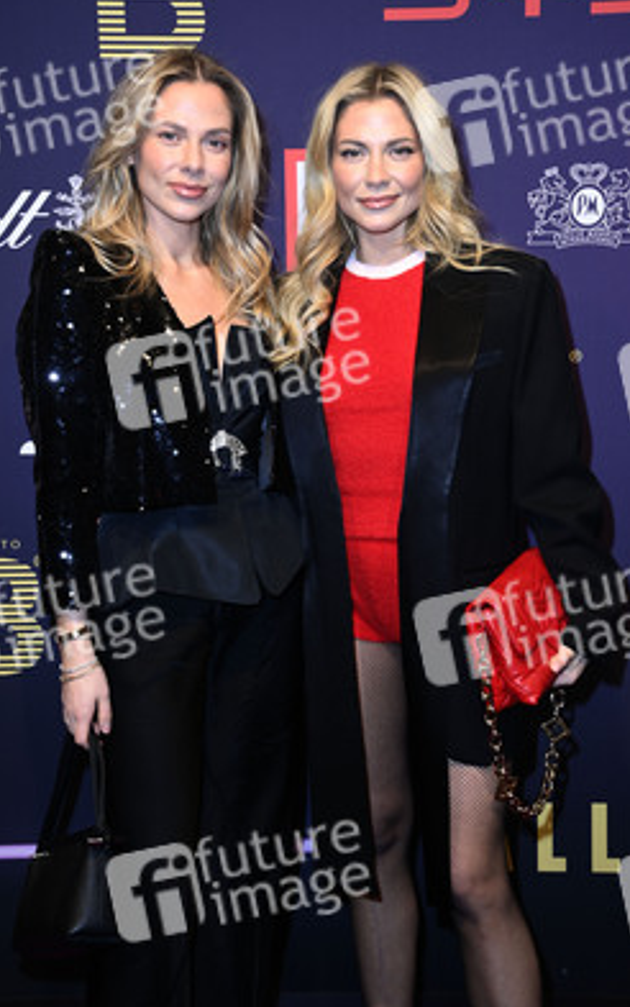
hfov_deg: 22.4
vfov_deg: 35.1
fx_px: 1592
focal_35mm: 58
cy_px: 497
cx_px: 312
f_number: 6.3
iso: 500
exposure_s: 1/250
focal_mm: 56
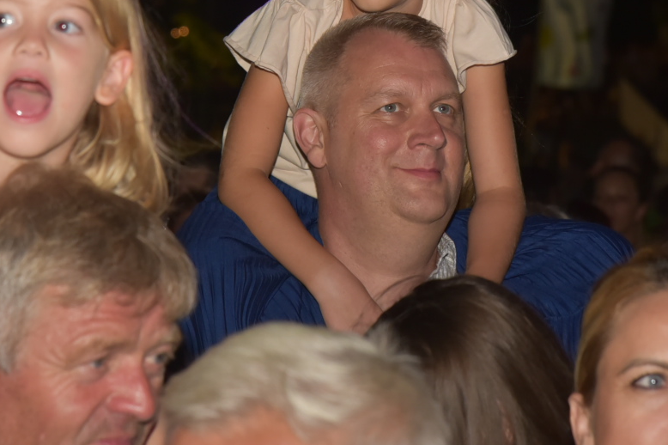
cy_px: 15
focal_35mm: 250
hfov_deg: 8.2
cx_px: 368
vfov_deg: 5.5
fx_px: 4637
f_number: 8
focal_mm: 120
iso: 1600
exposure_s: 1/60
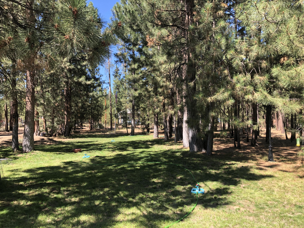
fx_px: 246
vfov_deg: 49.7
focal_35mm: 28
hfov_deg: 63.4
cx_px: 152
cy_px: 114
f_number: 1.8
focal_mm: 3.99
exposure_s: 1/326
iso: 20
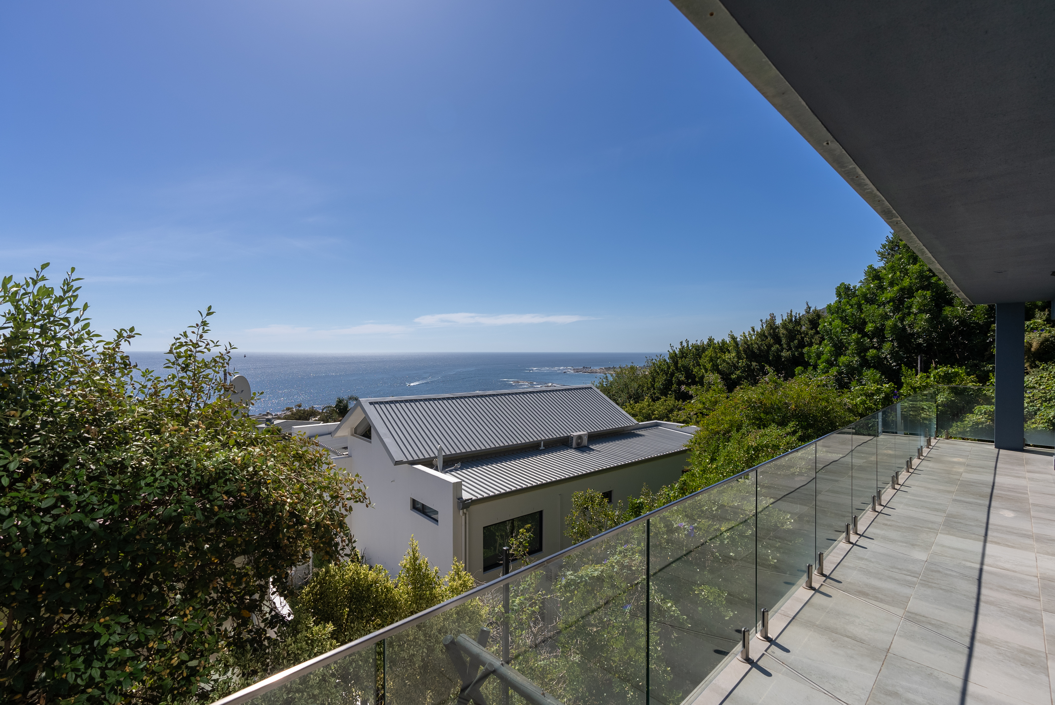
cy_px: 352
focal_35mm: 16
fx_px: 469
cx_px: 528
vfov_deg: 73.8
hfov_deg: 96.7
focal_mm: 16
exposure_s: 1/1600
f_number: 6.3
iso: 320
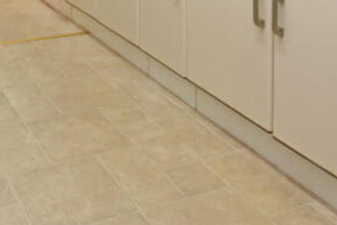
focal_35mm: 54
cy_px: -125
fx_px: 506
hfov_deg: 35.5
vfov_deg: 20.8
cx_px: 63
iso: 1250
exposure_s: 1/125
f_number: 4
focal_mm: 10
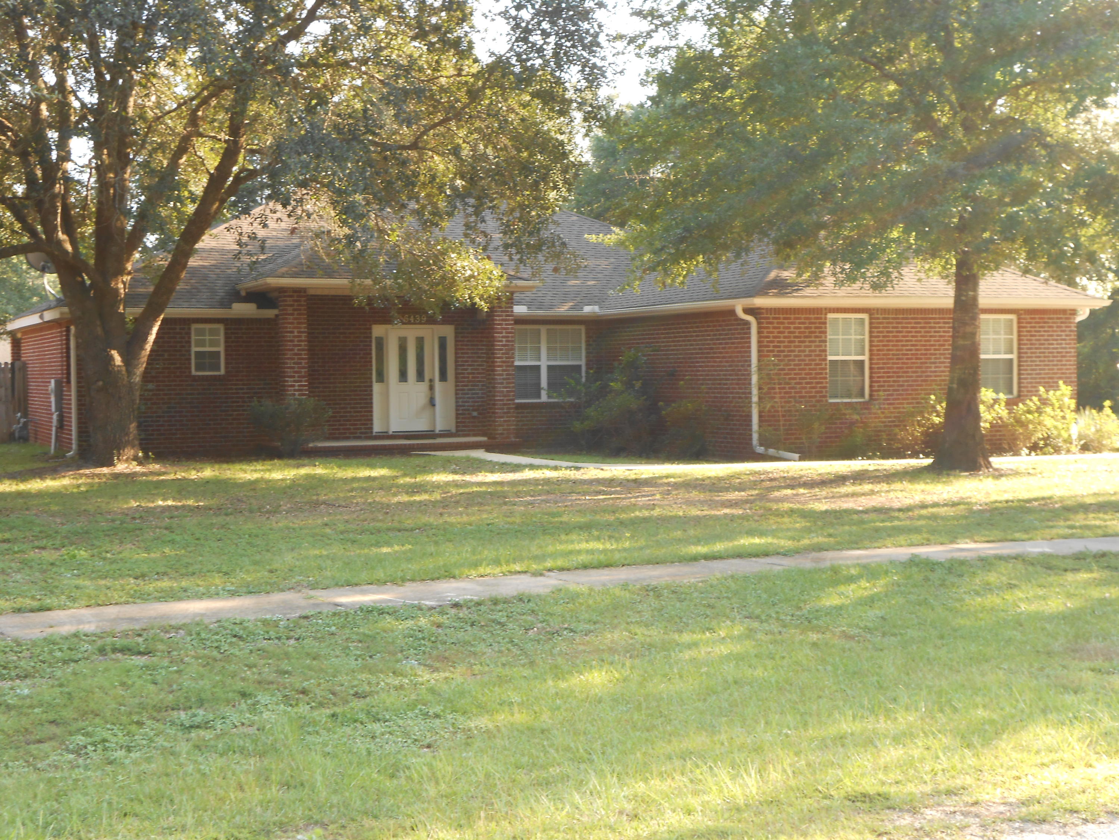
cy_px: 420
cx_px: 560
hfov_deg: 38.9
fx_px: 1584
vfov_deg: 29.7
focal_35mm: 49
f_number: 4.8
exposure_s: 1/30
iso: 80
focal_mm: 8.8
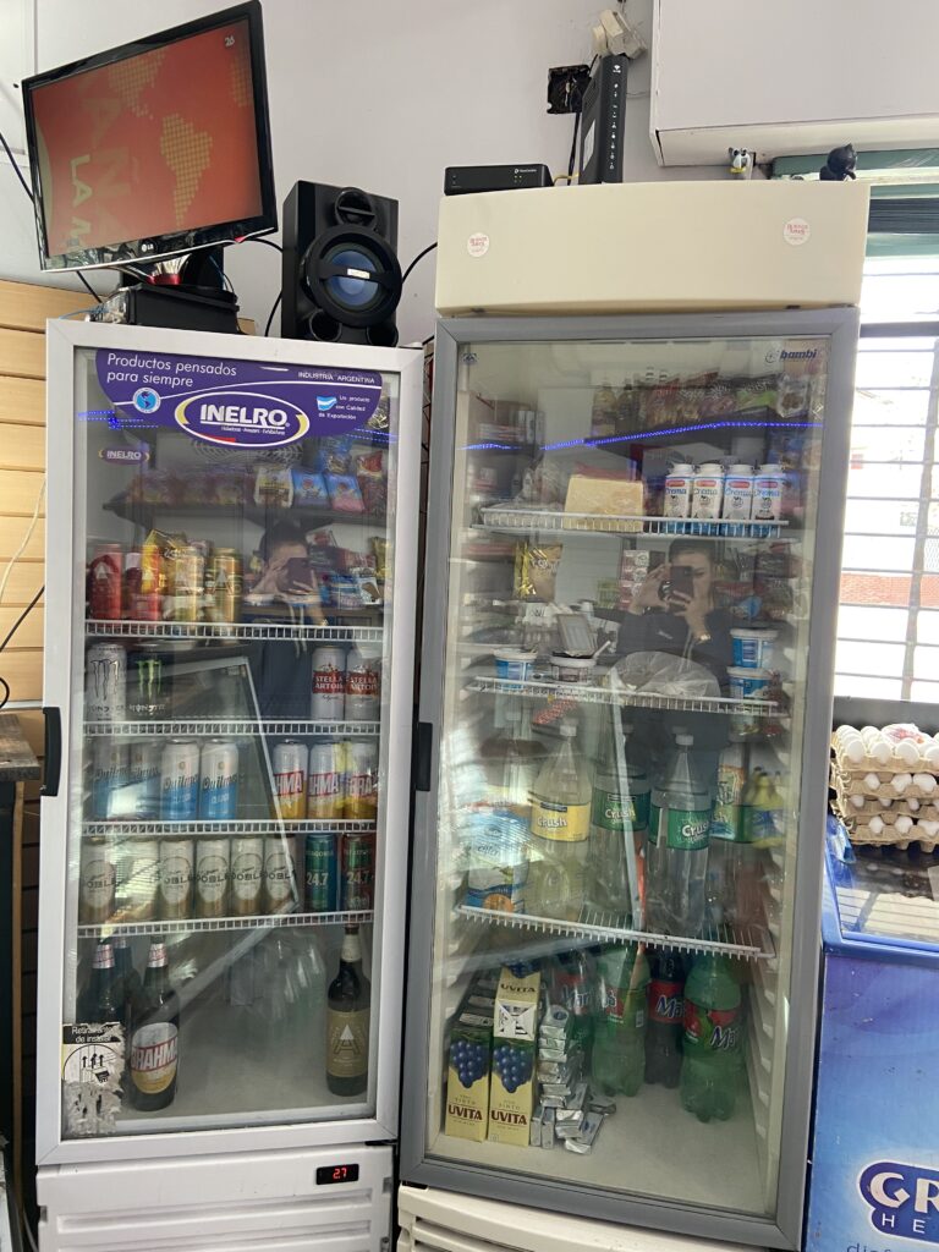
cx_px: 470
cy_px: 626
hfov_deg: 53.1
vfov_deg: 67.3
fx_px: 940
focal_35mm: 26
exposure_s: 1/86
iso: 125
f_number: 1.8
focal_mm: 4.25
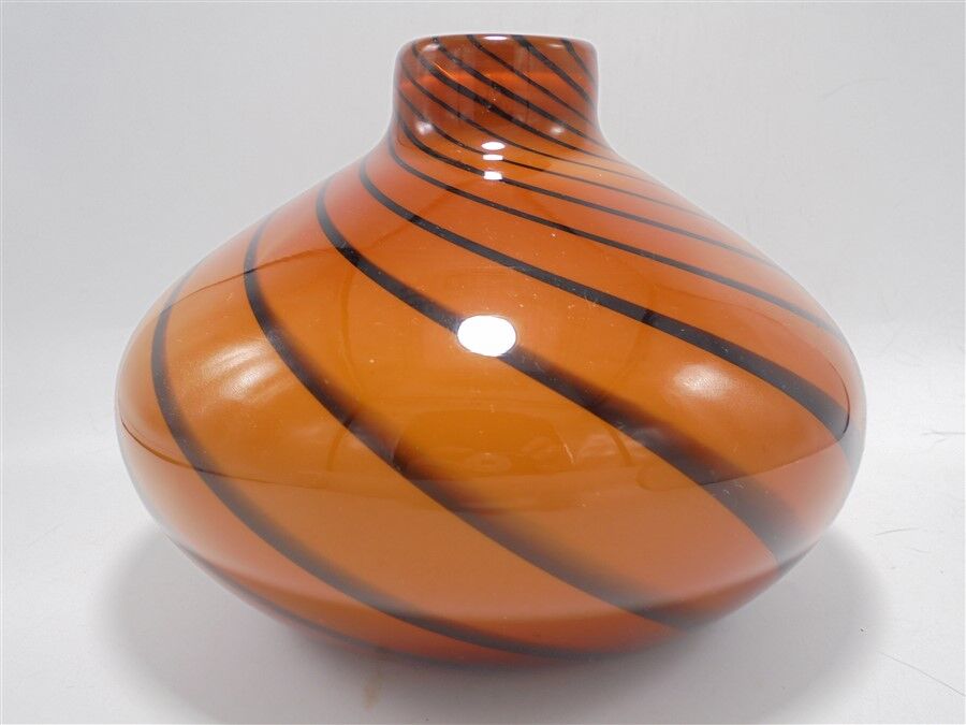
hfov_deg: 54.0
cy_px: 362
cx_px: 483
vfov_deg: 41.8
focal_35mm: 34
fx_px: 949
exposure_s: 1/30
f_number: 4
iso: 100
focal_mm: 6.1
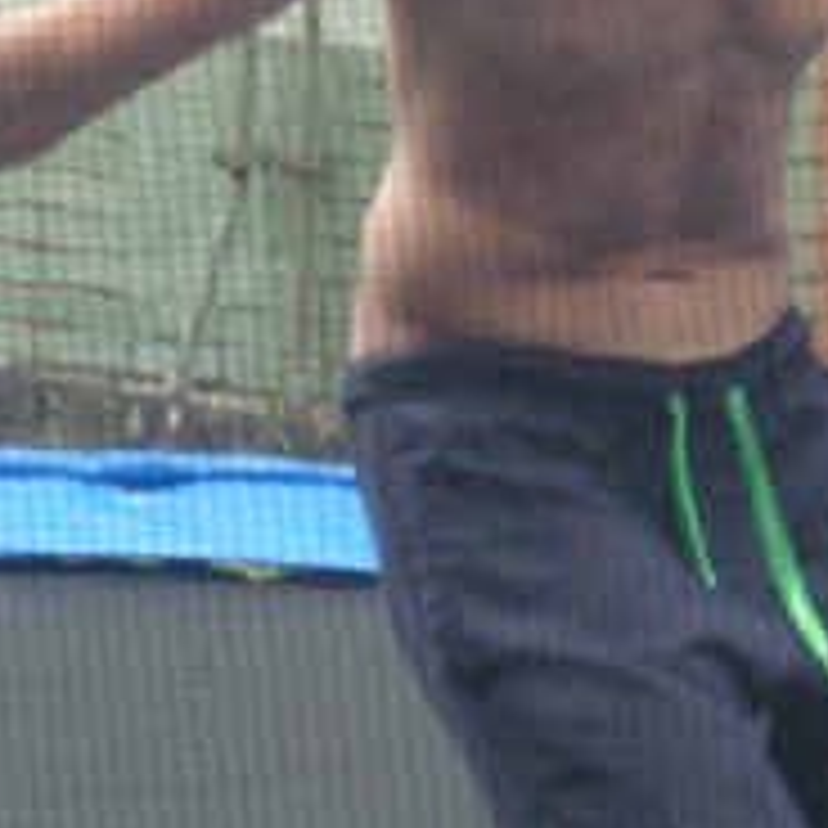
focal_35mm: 237
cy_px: -162
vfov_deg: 7.3
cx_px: 374
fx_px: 6414
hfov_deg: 7.4
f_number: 4.9
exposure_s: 1/125
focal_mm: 17
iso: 160
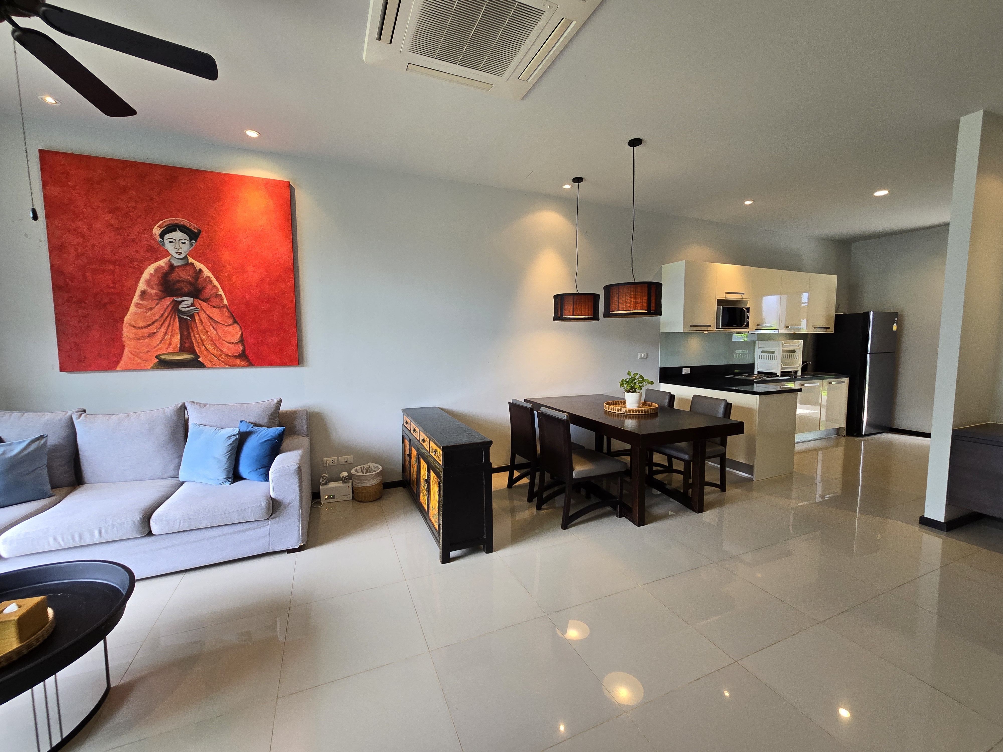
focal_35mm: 13
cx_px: 502
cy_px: 376
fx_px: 377
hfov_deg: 106.2
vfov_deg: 89.9
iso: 80
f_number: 2.2
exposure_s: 1/50
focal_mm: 2.2
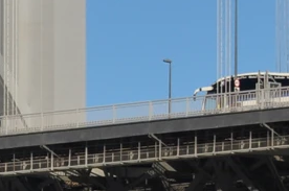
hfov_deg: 2.3
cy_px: 435
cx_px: -61
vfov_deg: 1.5
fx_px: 7120
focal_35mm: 888
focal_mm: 85
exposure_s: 1/500
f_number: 11
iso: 200
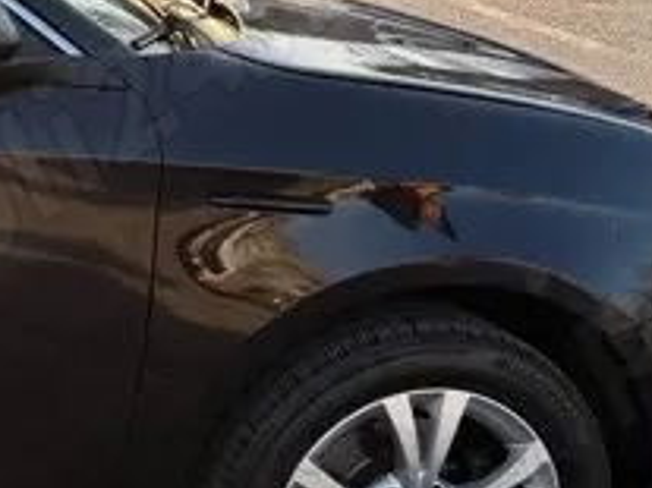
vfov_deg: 12.7
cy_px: 164
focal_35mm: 116
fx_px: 2184
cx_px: -520
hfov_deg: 14.8
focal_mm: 6.76
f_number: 1.78
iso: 100
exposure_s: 1/1018
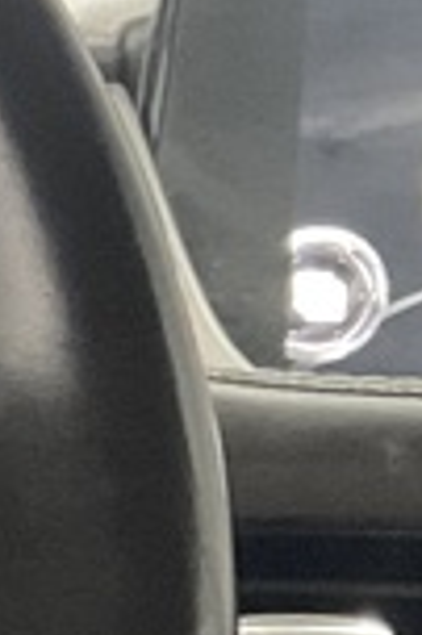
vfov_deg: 10.6
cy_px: 765
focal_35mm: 191
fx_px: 3366
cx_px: -1375
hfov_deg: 5.9
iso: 400
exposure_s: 1/30
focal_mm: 3
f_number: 1.8
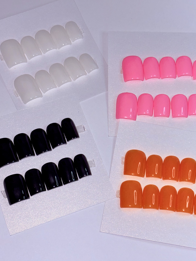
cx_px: 103
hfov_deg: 22.6
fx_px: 491
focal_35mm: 65
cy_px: 147
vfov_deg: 29.8
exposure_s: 1/220
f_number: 1.6
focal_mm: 5.96
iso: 25
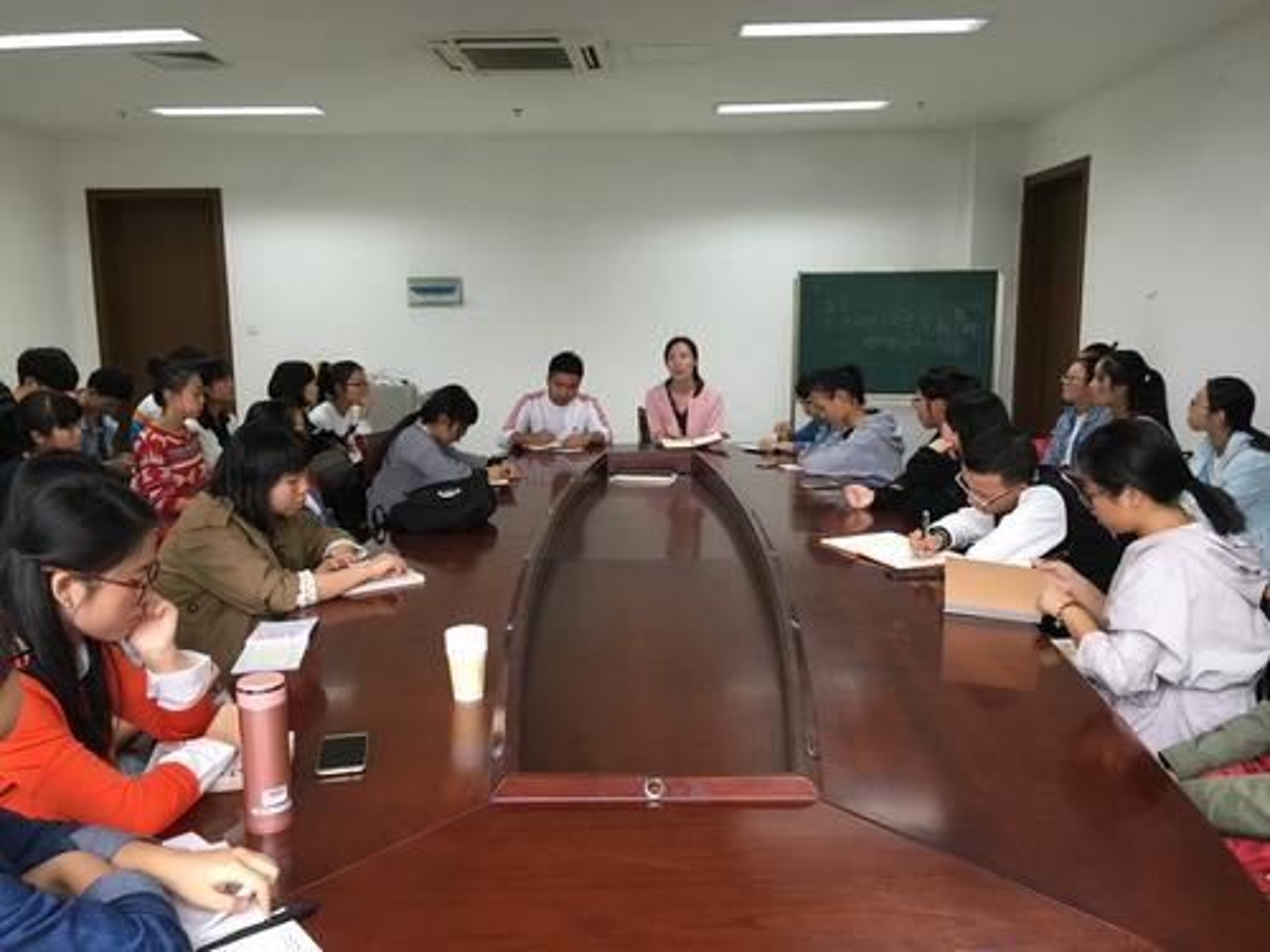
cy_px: 476
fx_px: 1064
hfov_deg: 61.7
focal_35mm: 29
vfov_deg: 48.2
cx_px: 635
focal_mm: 4.15
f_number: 2.2
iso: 50
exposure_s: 1/33
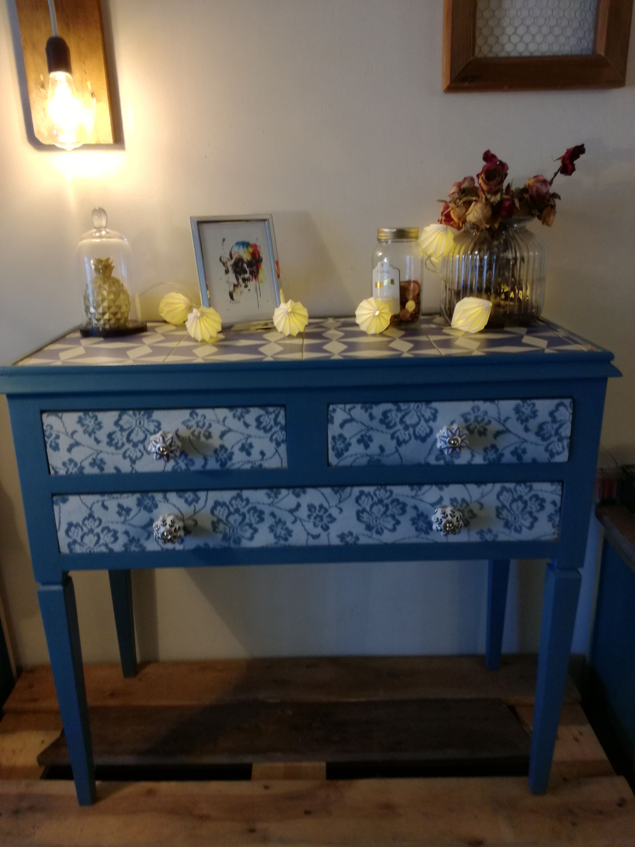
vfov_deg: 65.3
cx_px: 318
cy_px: 424
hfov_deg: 51.4
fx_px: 660
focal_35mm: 27
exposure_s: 1/33.3
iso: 125
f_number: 2
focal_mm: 3.79
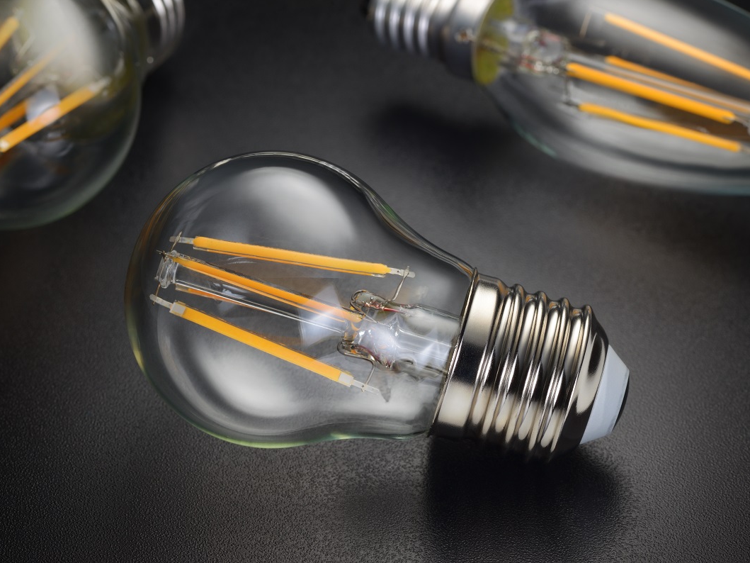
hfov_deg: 18.0
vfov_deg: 13.6
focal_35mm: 109
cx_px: 339
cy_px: 280
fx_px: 2361
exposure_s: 1/125
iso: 100
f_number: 13
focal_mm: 100
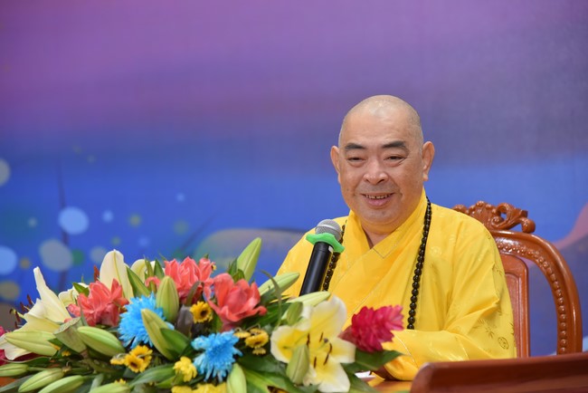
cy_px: 196
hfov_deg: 17.1
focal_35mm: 120
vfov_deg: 11.4
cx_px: 294
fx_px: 1961
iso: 1250
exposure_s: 1/160
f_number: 5
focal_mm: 120
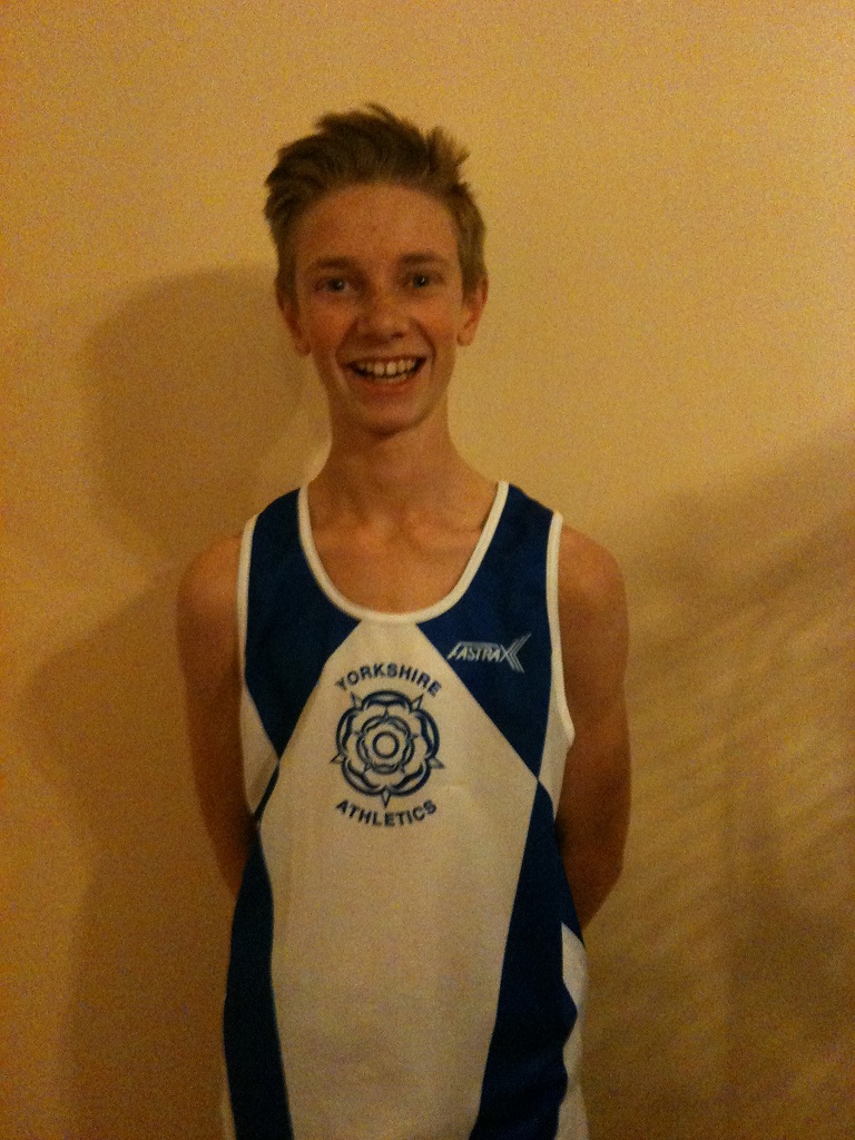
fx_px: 1153
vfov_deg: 52.6
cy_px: 570
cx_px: 428
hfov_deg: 40.7
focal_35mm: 35
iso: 500
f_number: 2.8
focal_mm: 3.85
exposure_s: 1/15
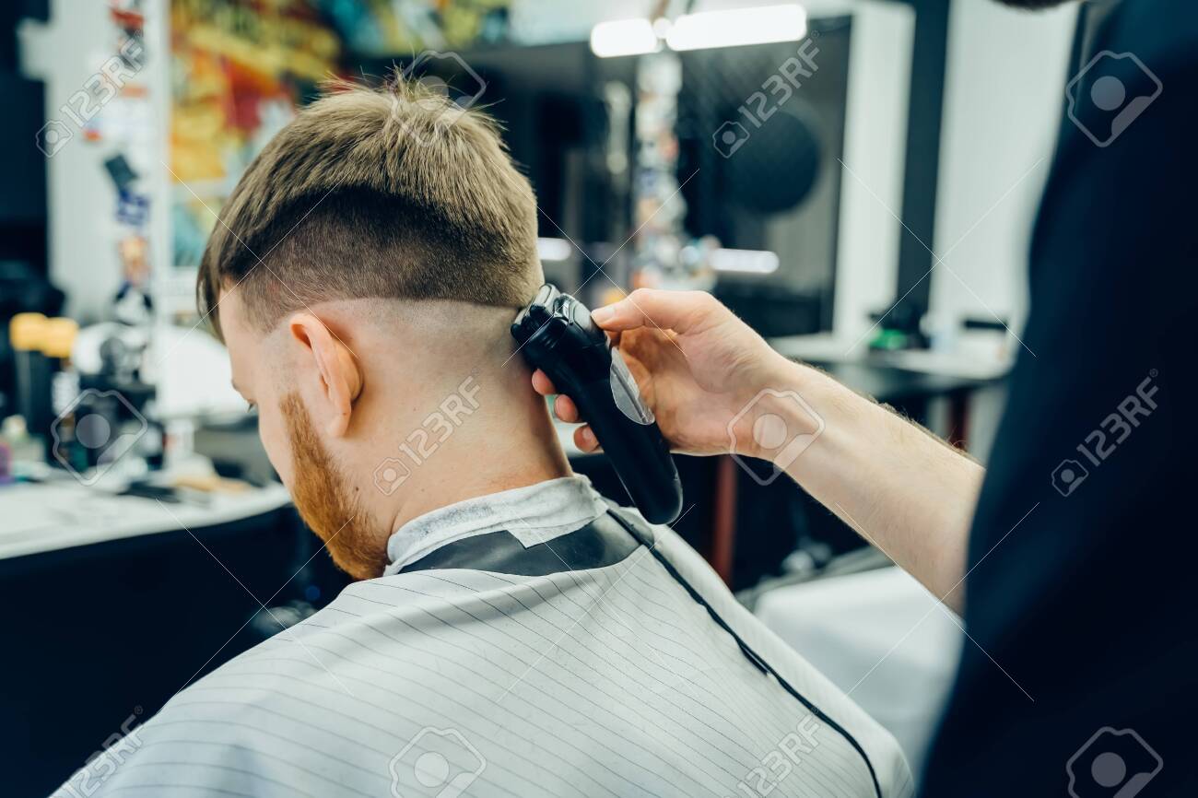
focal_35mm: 37
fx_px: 1231
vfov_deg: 35.9
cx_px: 599
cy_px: 399
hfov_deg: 51.9
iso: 800
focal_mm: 37
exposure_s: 1/160
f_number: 2.8
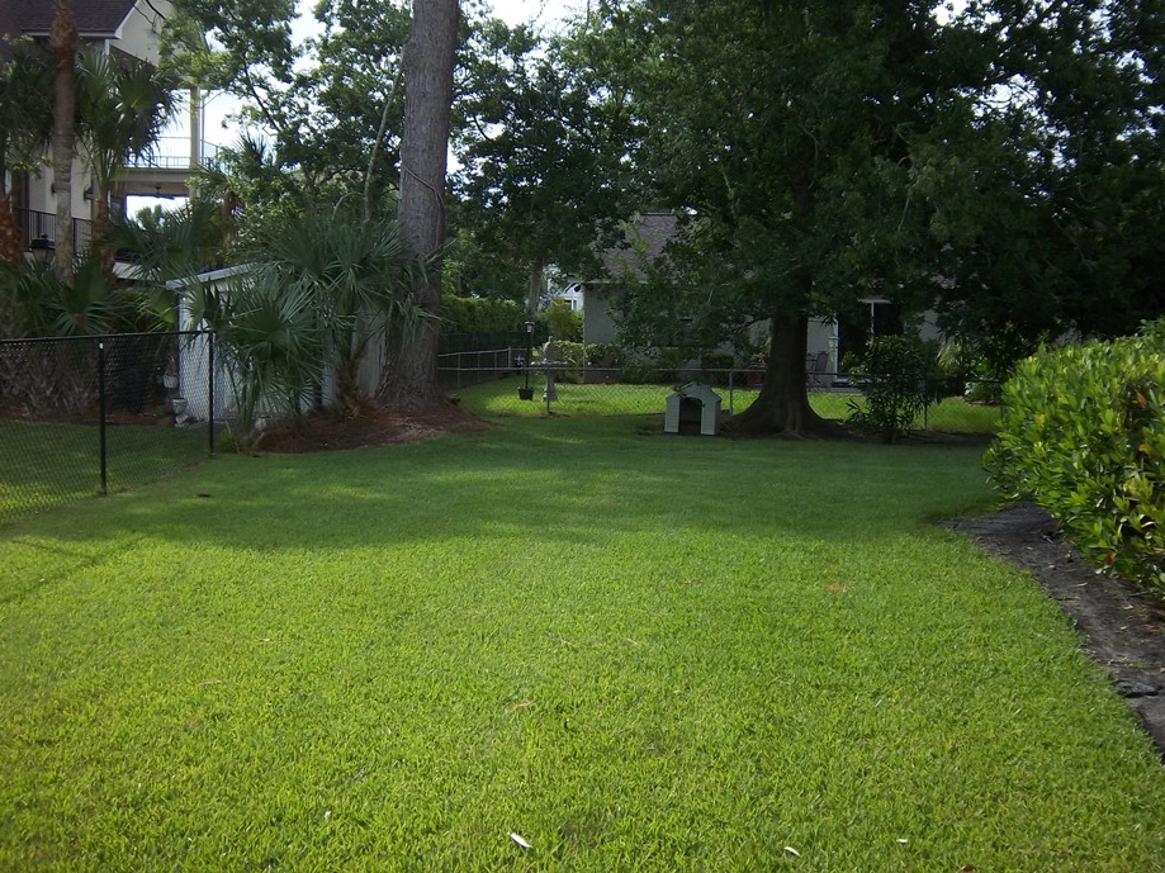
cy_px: 390
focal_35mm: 39
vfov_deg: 36.8
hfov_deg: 47.9
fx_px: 1312
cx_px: 602
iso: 64
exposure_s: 1/250
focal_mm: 6.2
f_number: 3.8
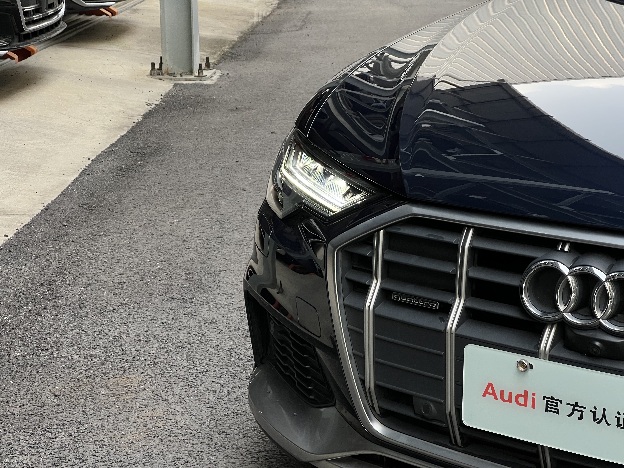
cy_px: 234
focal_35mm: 77
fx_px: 1388
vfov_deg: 19.1
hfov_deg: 25.3
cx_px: 312
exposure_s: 1/102
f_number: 2.8
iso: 80
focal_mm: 9
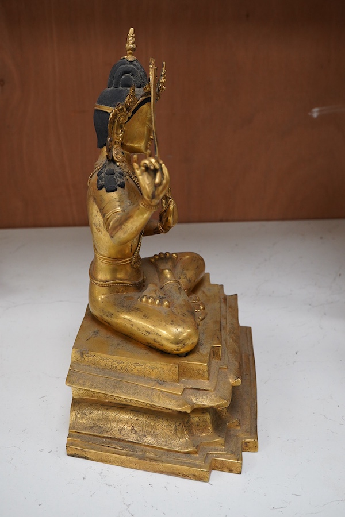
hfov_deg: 29.9
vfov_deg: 43.6
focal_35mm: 45
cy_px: 258
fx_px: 647
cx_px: 172
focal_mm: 30
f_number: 9
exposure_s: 1/125
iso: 1250
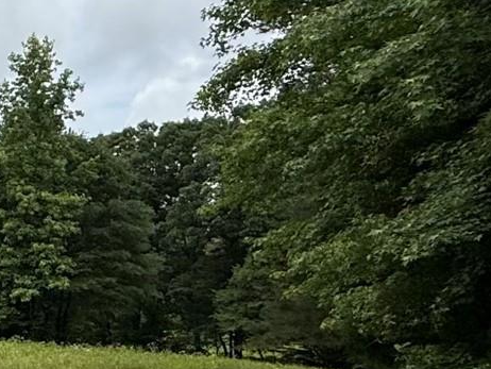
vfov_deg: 23.5
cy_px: 270
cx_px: -421
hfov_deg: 20.5
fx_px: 880
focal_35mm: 62
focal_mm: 2.22
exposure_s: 1/2092
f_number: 2.2
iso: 50
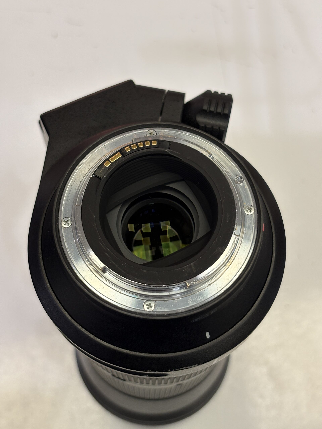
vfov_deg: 36.8
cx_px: 161
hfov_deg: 28.0
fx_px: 645
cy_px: 214
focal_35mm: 52
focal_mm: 5.96
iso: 40
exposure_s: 1/50
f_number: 1.6
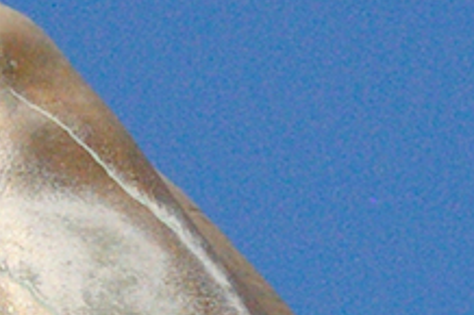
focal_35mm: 529
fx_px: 6962
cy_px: 418
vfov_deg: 2.6
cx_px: 420
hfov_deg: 3.9
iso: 1600
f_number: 13
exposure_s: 1/2000
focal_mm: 55
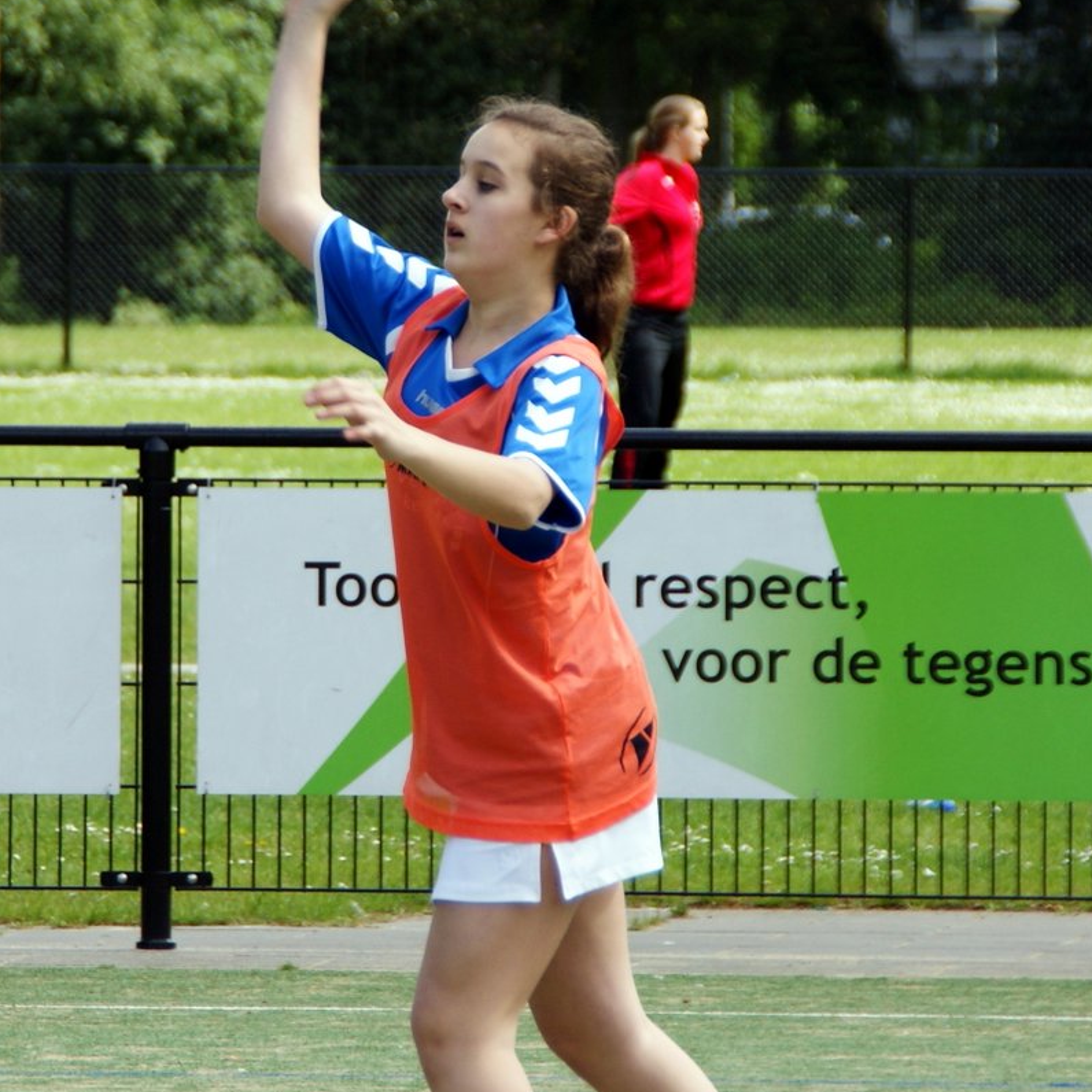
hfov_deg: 6.5
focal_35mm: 269
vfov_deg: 6.5
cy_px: 542
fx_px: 9601
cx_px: 547
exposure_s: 1/320
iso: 100
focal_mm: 140
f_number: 6.3
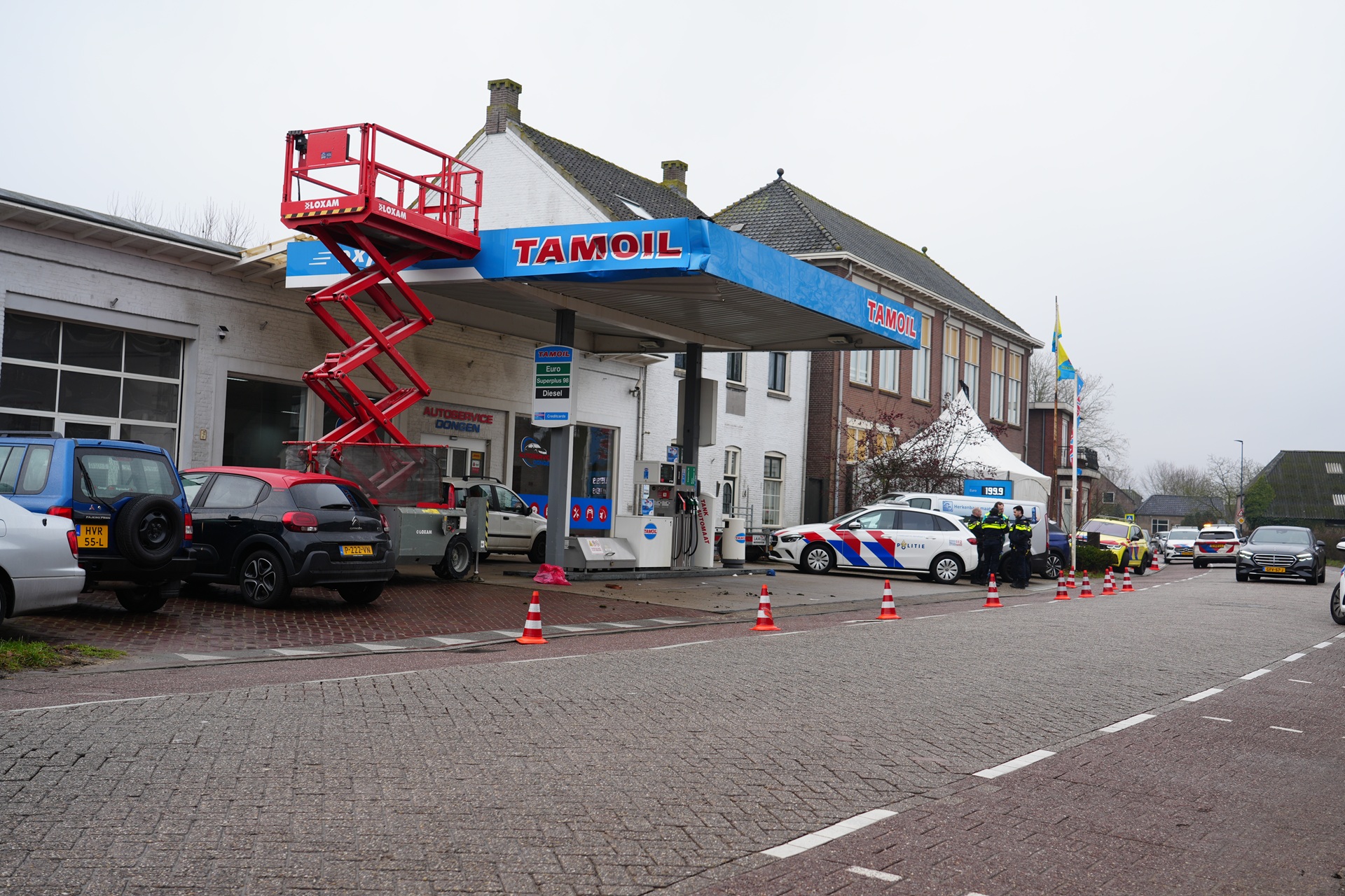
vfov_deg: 35.9
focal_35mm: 37
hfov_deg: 51.9
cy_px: 448
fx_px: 1382
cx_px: 672
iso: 100
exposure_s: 1/160
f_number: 5
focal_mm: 37
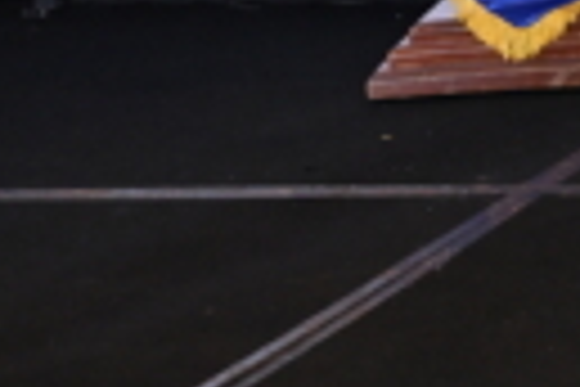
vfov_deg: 4.9
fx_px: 4350
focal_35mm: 270
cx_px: 2230
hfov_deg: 6.4
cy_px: -767
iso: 1250
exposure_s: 1/160
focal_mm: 34
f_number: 3.5
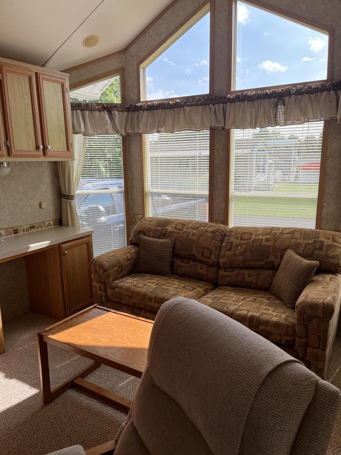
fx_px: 341
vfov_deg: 67.3
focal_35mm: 26
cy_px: 228
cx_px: 170
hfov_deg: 53.1
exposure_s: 1/1075
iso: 50
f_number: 1.6
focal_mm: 5.1
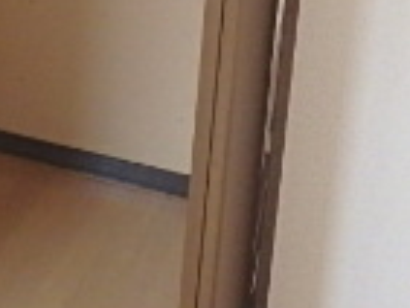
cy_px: -122
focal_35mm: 95
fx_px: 1126
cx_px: -17
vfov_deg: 14.7
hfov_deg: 19.9
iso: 640
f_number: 3.5
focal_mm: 3.7
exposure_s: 1/30
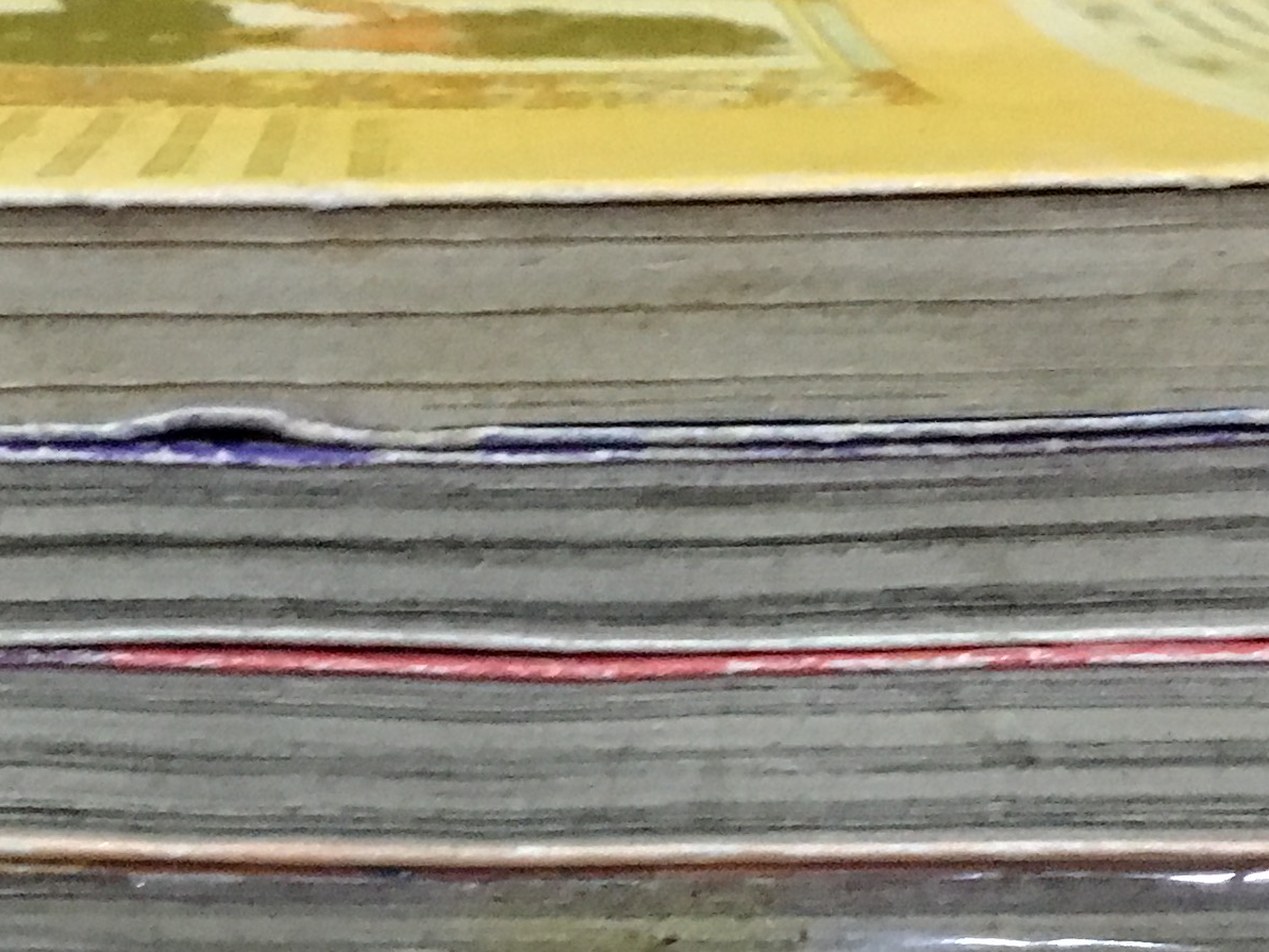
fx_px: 3593
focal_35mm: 98
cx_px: 369
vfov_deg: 14.9
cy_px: 942
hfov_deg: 19.9
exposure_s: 1/17
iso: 320
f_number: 2.2
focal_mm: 4.15
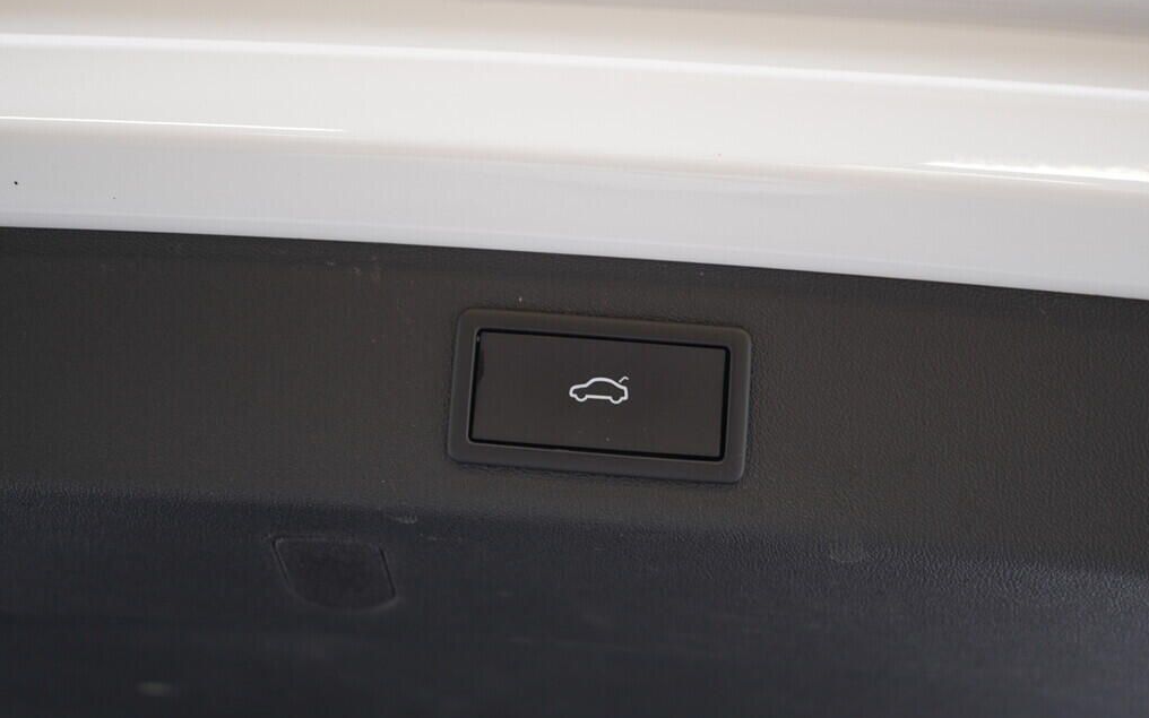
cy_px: 341
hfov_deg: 52.7
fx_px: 1159
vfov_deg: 34.4
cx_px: 578
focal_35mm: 37
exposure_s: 1/40
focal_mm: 24
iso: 160
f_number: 2.8
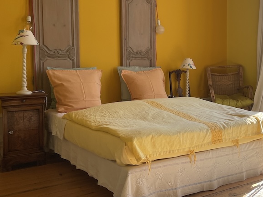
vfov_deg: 32.0
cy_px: 72
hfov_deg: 41.2
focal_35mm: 45
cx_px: 187
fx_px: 342
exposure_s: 1/532
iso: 32
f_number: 1.6
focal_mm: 4.2
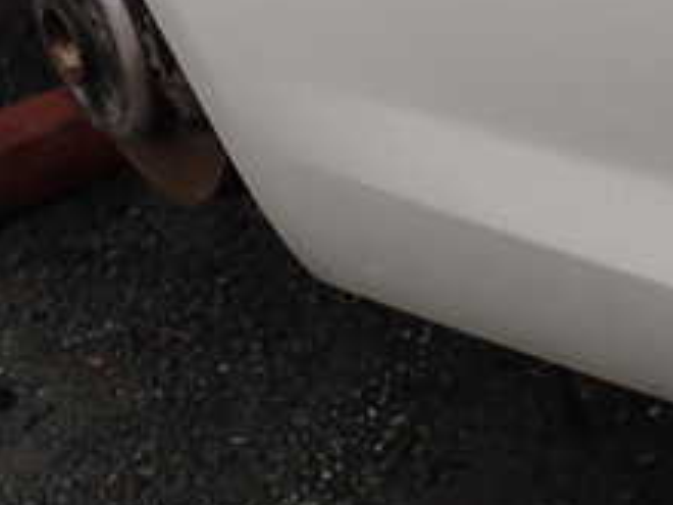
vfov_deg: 17.2
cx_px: 765
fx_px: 1594
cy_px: -86
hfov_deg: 22.3
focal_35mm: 82
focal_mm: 5.4
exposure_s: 1/200
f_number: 3.2
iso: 100
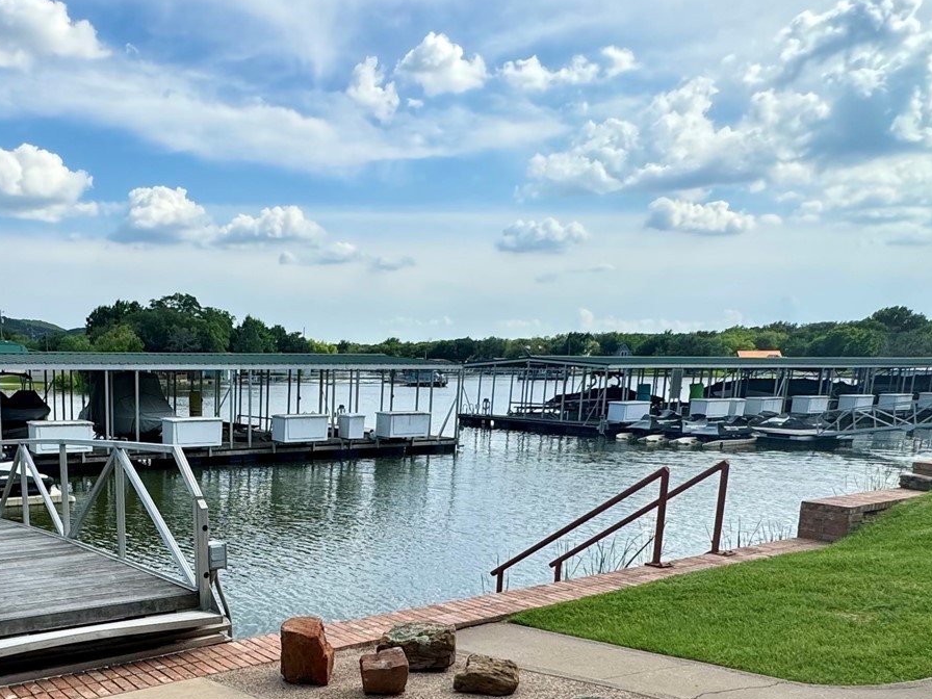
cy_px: 528
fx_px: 862
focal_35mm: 32
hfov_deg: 53.2
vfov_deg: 42.7
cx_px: 192
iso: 50
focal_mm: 2.22
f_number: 2.2
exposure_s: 1/1832
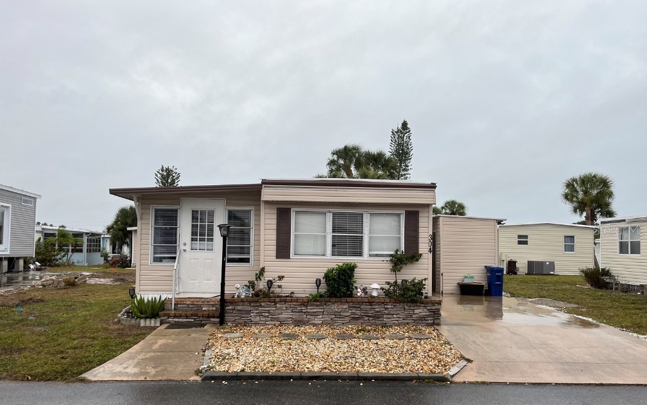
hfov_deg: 66.5
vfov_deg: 44.4
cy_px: 230
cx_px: 325
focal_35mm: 28
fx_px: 494
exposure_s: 1/467
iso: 50
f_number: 1.6
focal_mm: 5.1
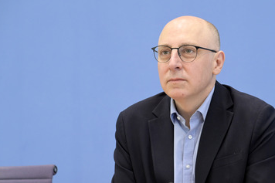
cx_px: 171
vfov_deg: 10.3
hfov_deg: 15.4
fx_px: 1015
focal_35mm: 133
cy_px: 109
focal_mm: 105
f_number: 4.5
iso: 4000
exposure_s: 1/400
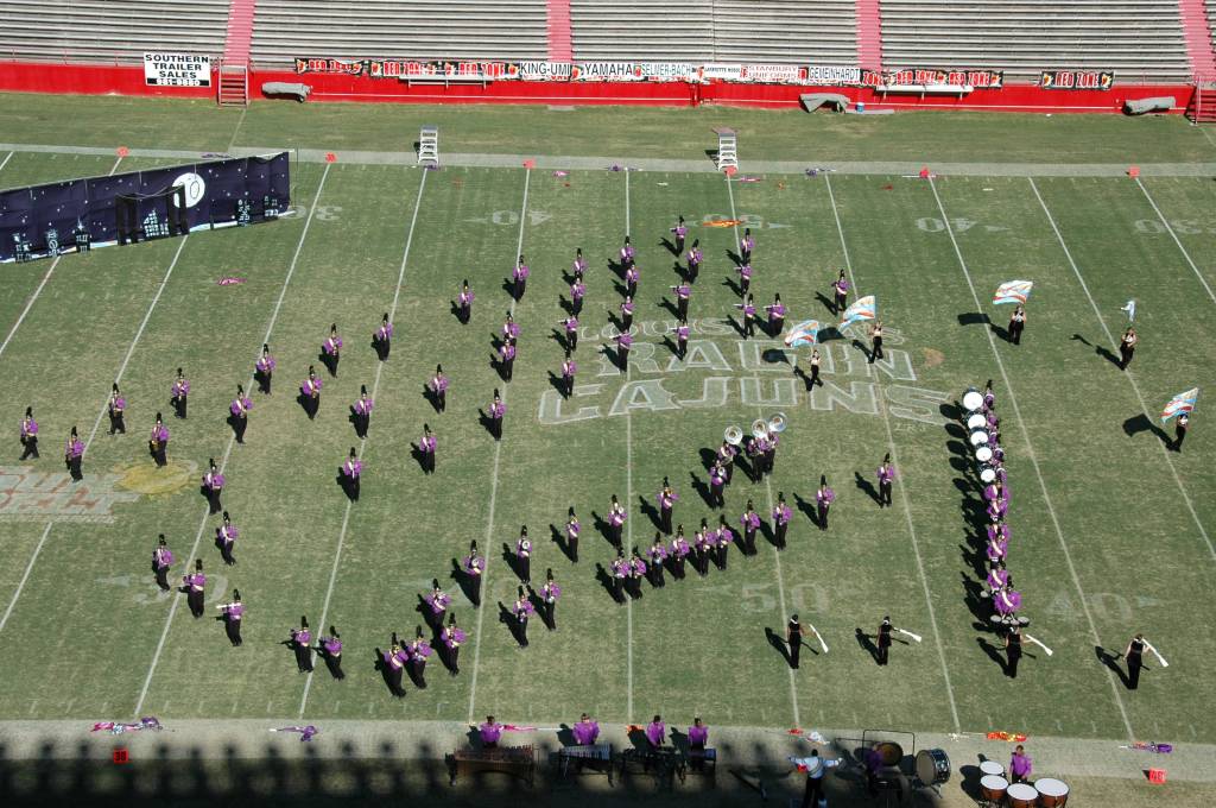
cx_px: 608
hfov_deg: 28.1
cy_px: 404
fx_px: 2429
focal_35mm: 72
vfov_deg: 18.9
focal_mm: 48
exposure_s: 1/400
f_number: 10
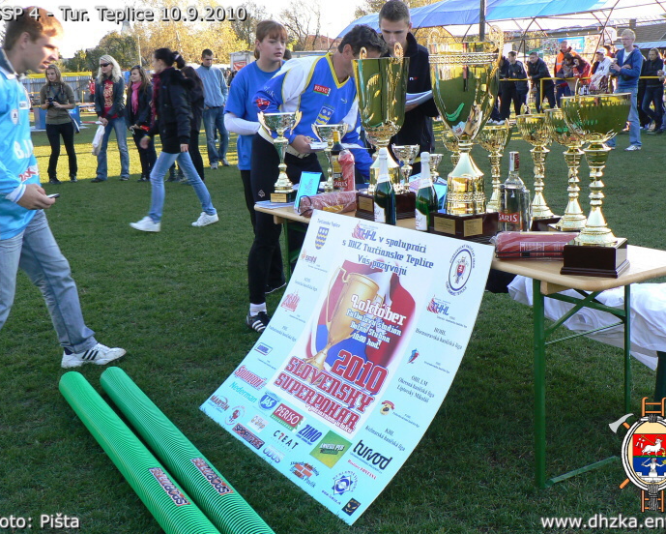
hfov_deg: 42.0
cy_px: 267
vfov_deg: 34.2
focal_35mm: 44
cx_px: 343
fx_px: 868
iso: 80
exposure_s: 1/125
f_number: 4
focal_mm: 7
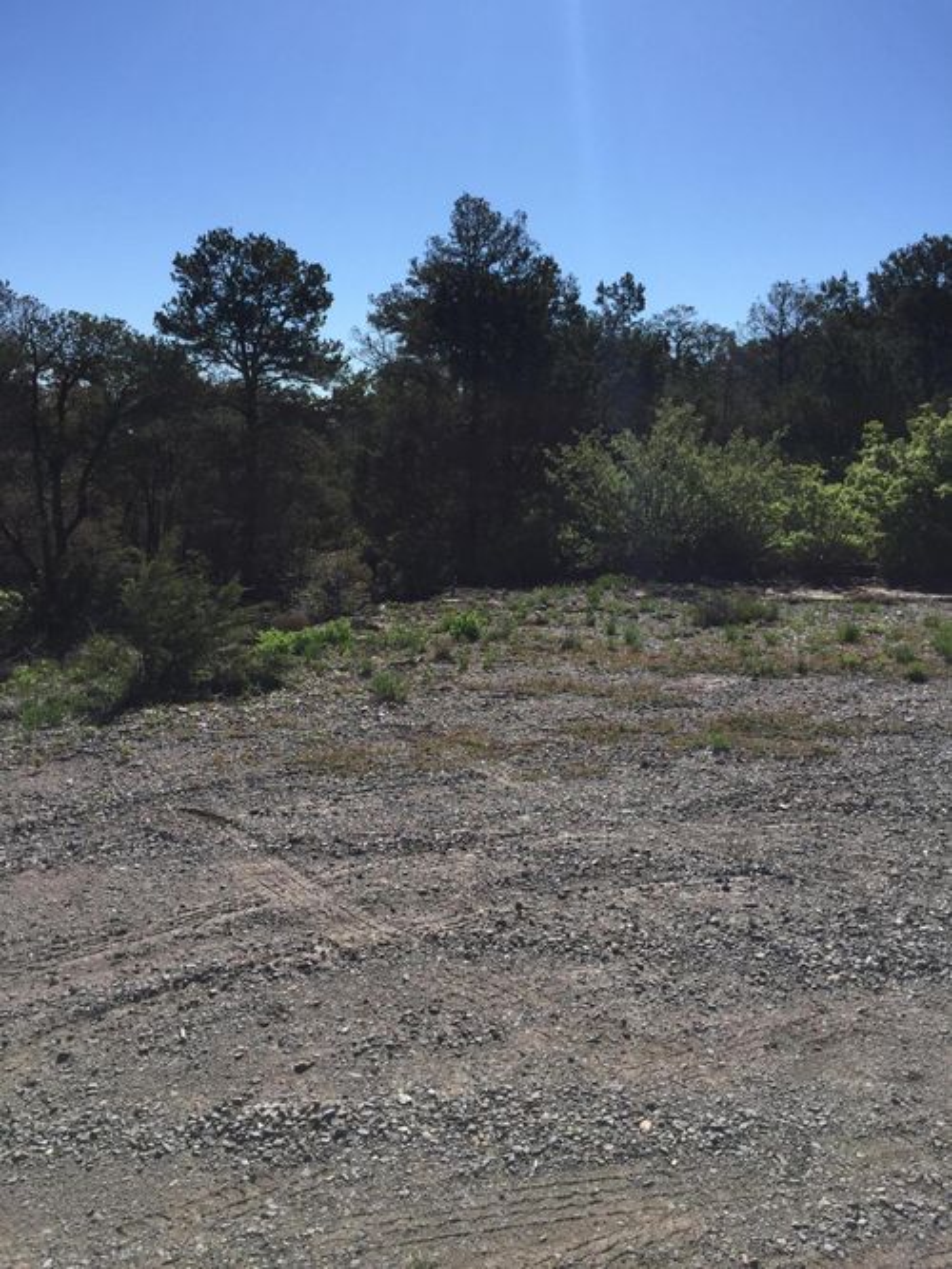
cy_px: 634
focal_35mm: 29
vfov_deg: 61.7
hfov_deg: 48.2
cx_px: 476
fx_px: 1064
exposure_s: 1/3049
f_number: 2.2
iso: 32
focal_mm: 4.15
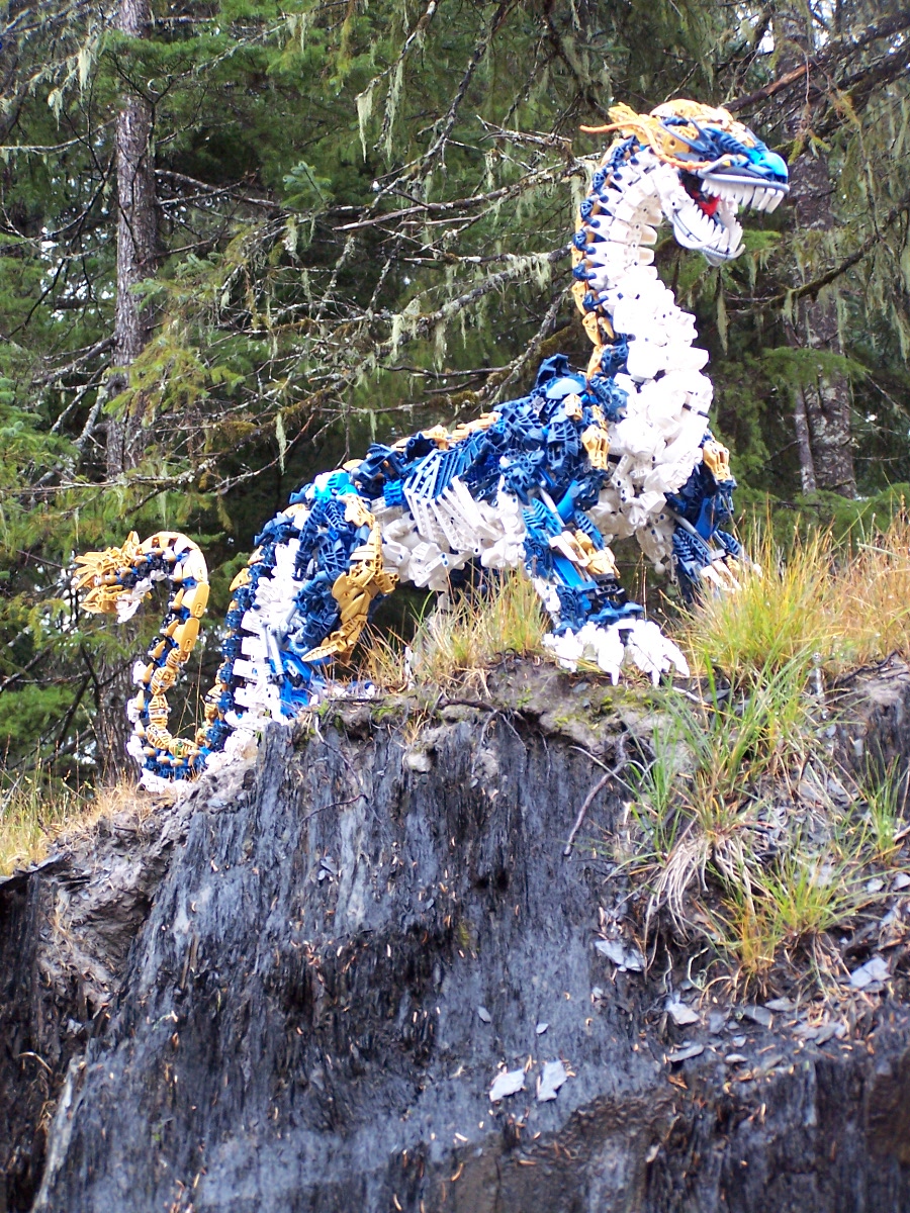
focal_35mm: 105
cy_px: 606
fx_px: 3680
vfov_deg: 18.7
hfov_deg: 14.1
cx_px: 455
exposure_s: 1/15
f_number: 3.2
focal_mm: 17.5
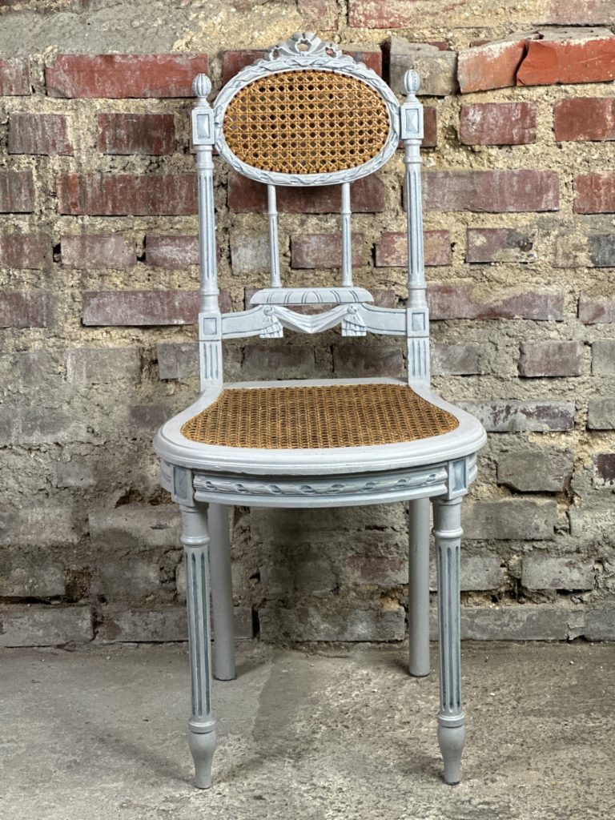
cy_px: 410
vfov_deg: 25.3
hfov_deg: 19.1
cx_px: 308
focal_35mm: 77
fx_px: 1824
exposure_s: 1/33
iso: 160
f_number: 2.8
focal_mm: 9
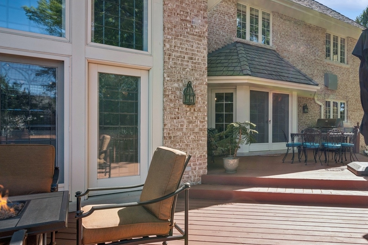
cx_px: 266
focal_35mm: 25
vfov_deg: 51.2
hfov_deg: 67.9
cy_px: 135
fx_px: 255
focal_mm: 16
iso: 200
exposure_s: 1/125
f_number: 9.5
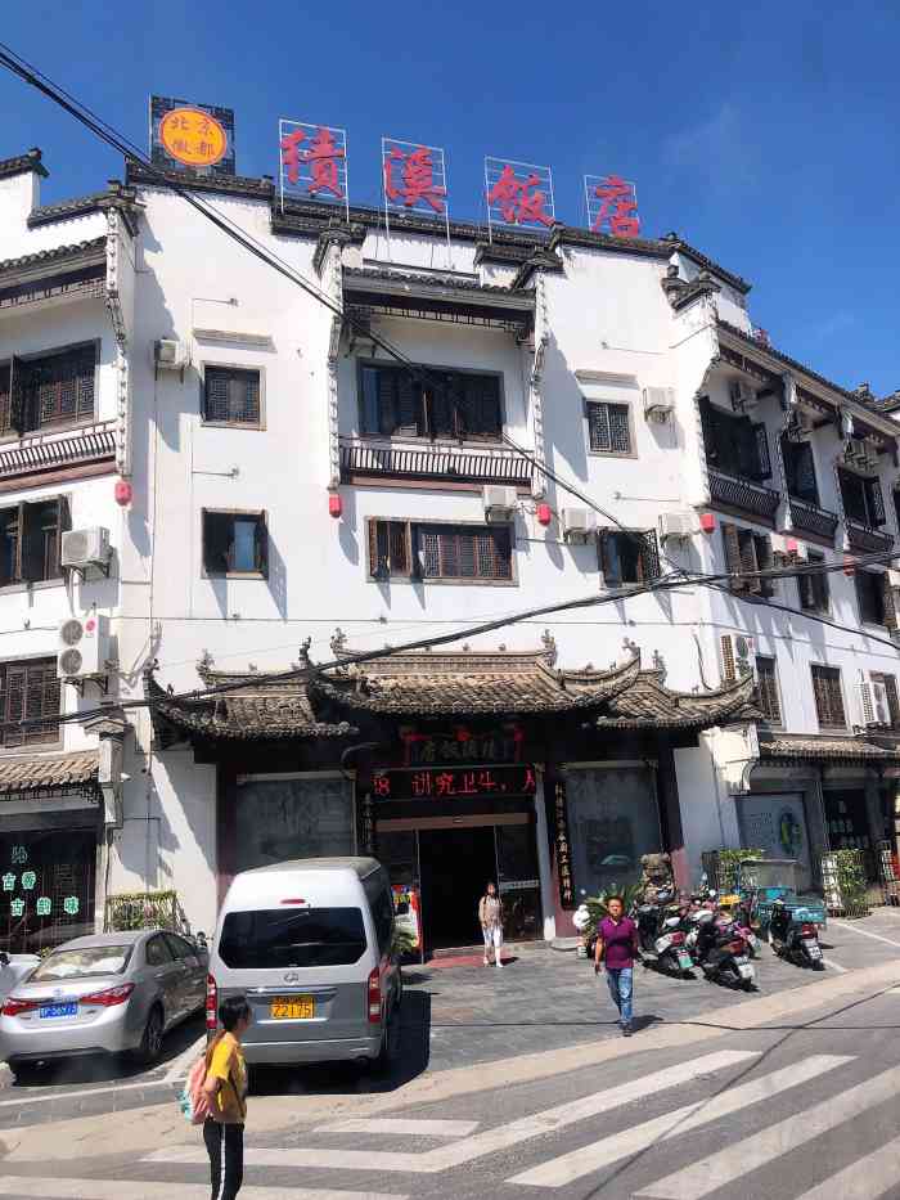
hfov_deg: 49.8
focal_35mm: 28
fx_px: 970
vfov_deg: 63.4
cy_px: 600
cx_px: 450
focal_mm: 3.99
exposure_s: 1/2667
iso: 25
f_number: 1.8
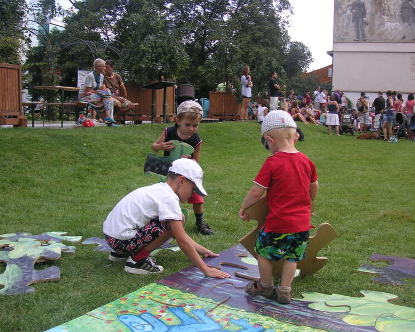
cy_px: 165
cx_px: 214
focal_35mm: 41
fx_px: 503
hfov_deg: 44.8
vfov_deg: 36.5
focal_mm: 6.5
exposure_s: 1/350
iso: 50
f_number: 2.9
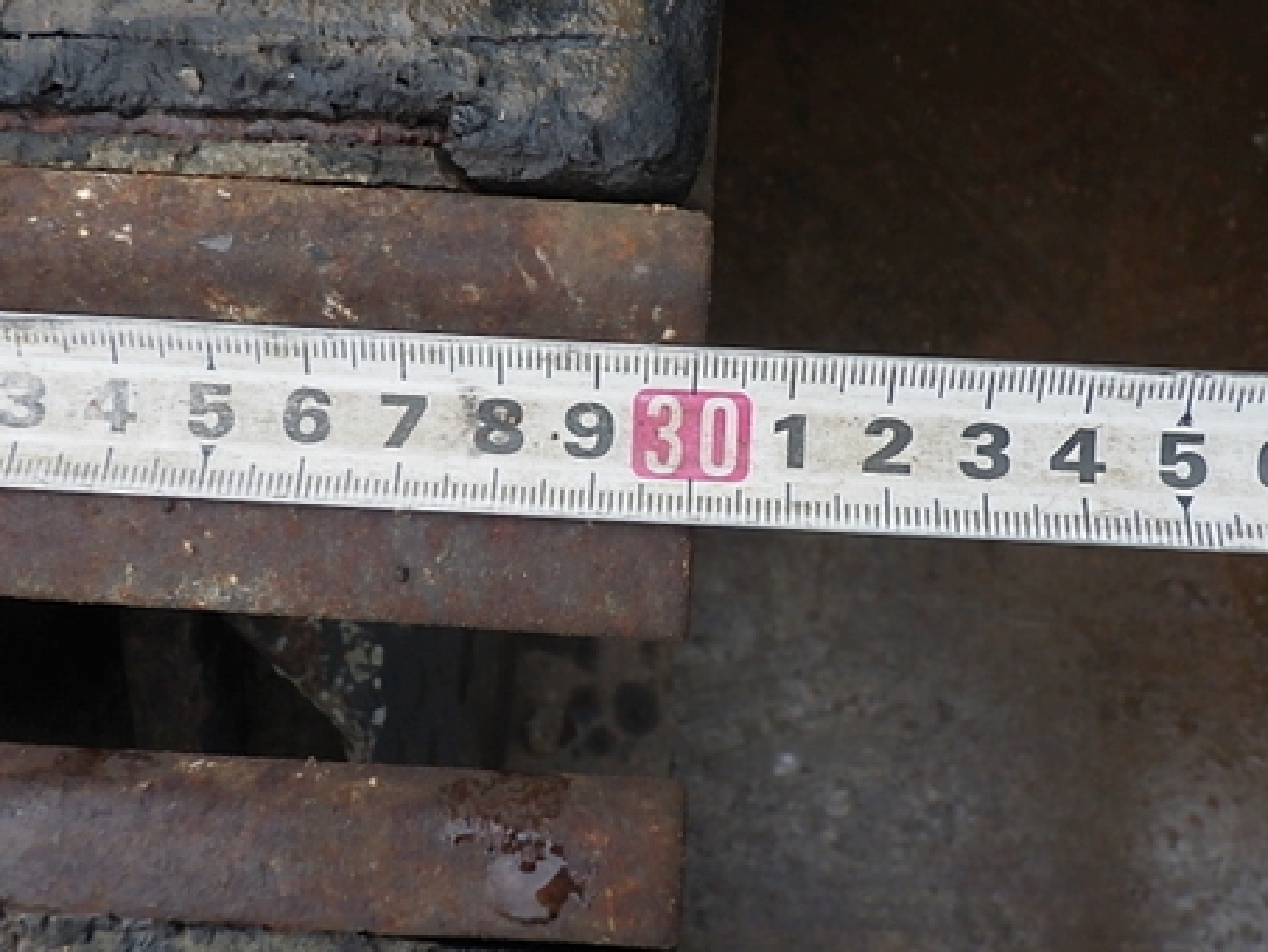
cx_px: 644
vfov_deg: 39.7
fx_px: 1319
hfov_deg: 51.3
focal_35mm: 36
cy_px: 462
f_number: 4.6
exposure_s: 1/400
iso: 250
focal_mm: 6.1
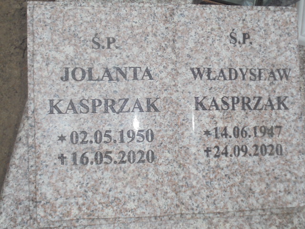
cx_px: 152
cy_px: 114
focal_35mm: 43
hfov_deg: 43.9
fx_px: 379
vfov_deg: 33.6
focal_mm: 7.8
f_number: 4.5
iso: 160
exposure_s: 1/30
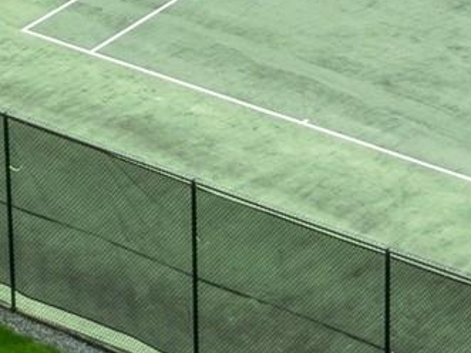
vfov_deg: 6.5
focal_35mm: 223
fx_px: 3033
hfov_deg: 8.9
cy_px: -259
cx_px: 250
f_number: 8
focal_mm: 18
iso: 200
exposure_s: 1/200
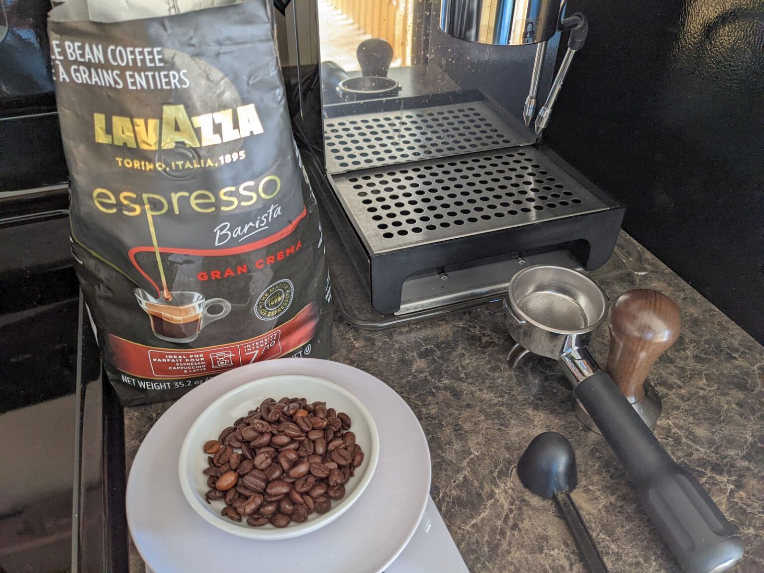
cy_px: 286
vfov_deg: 51.4
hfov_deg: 65.3
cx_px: 382
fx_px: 596
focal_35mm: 27
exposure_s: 1/23.1
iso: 147
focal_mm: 4.38
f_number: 1.73
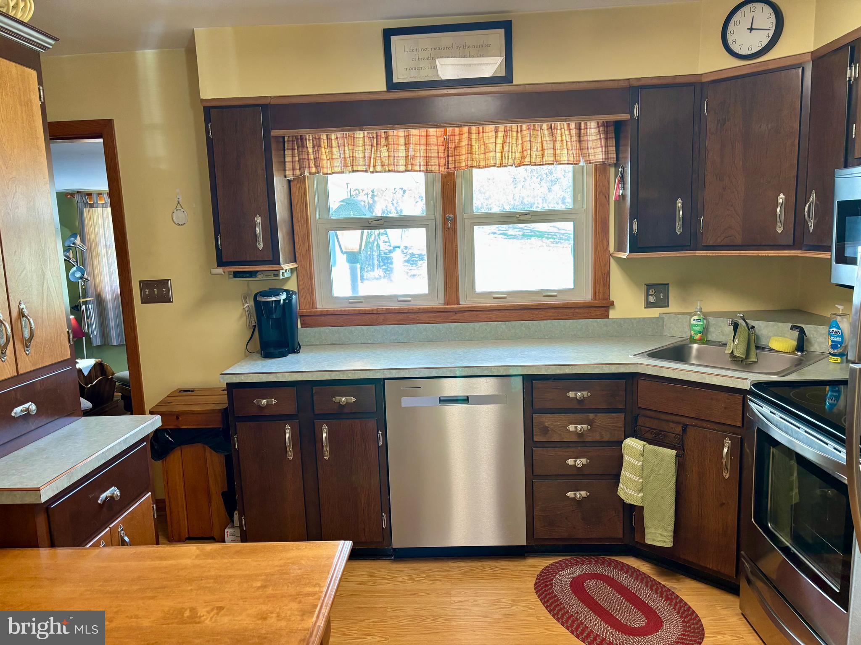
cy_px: 322
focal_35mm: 26
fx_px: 647
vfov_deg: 53.1
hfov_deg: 67.3
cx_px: 430
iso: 250
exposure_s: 1/60
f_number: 1.6
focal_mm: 5.96
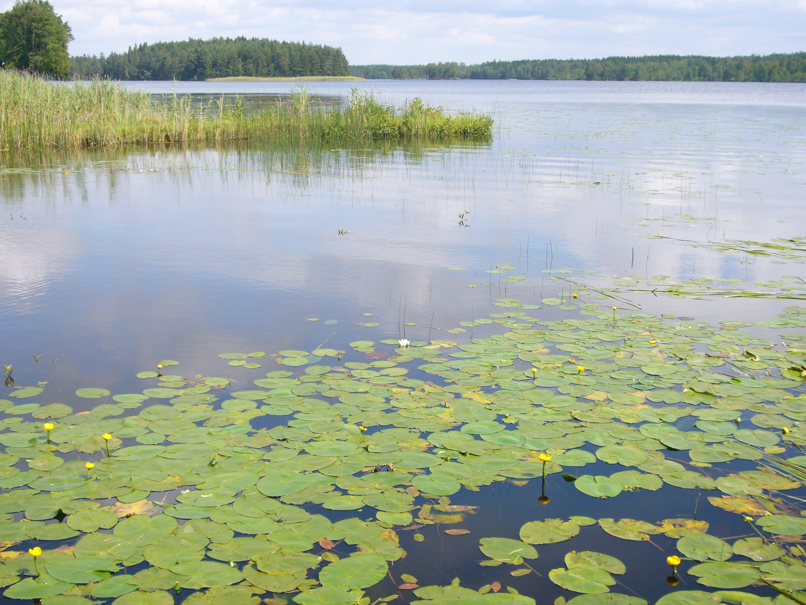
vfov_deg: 31.5
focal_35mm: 46
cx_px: 403
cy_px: 302
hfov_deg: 41.2
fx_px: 1071
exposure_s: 1/125
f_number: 7.1
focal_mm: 7.5
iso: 80
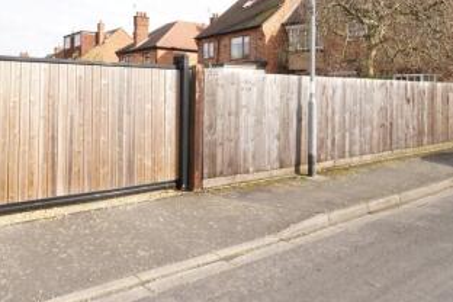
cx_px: 181
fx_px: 403
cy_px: 79
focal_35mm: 32
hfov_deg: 58.3
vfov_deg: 40.1
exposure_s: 1/160
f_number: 11
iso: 400
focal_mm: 14
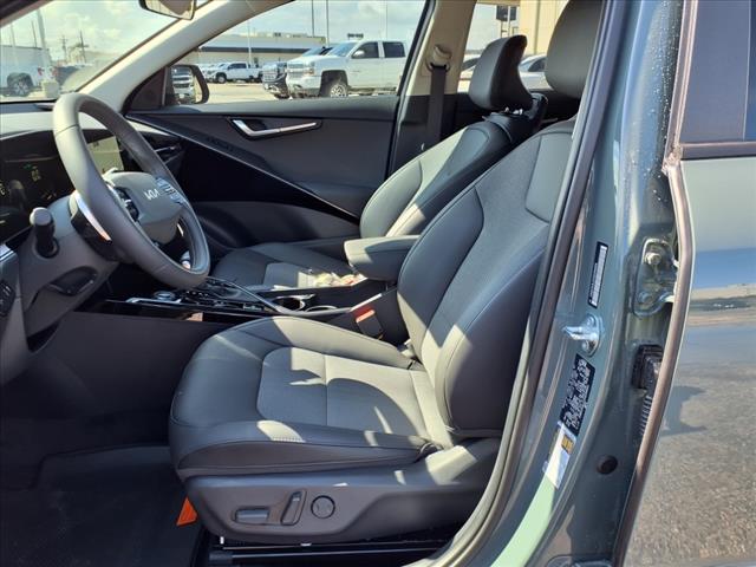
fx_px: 590
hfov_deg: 65.3
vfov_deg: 51.4
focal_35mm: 27
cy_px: 284
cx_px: 378
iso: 40
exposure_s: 1/204
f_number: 1.9
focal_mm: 3.58
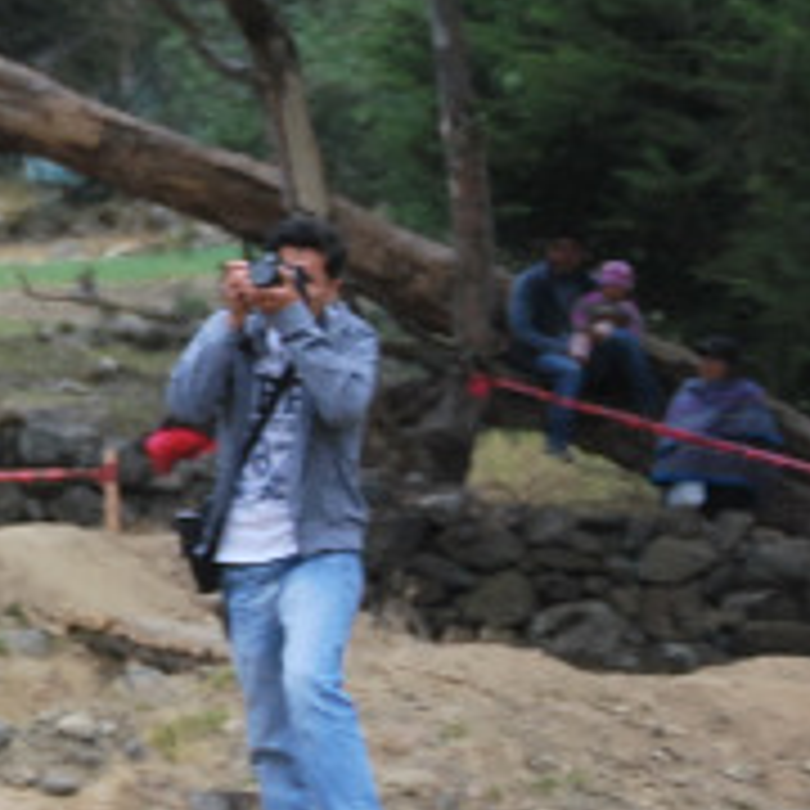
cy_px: 76
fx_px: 6592
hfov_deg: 6.8
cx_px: -767
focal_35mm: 249
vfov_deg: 7.0
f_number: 5
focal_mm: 50
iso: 500
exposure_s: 1/500
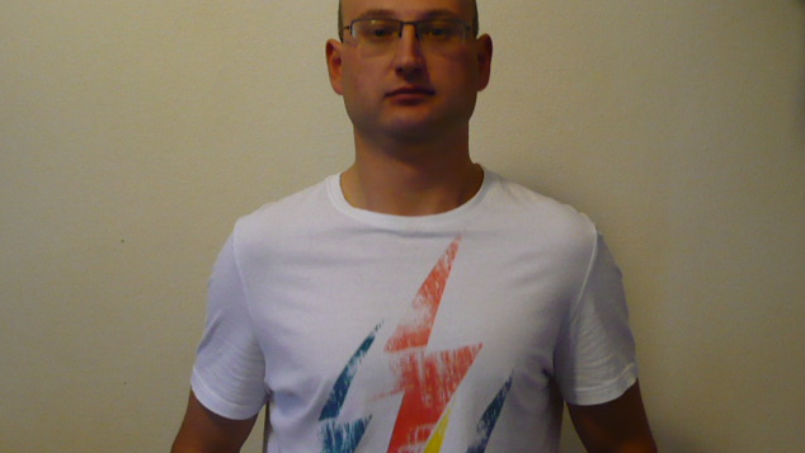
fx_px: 1409
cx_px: 405
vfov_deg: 18.3
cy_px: 255
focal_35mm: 66
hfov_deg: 31.9
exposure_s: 1/4
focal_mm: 6.6
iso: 200
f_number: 3
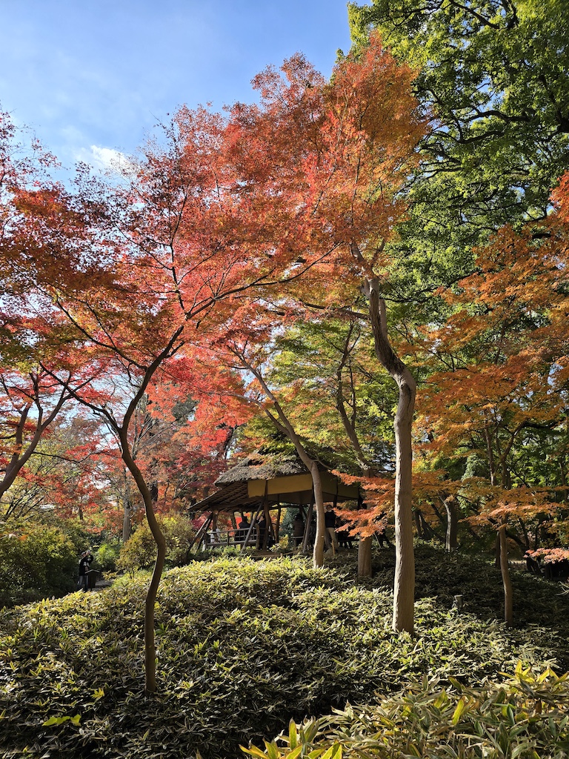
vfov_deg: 73.9
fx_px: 504
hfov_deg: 58.9
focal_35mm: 23
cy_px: 380
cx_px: 284
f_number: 1.7
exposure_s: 1/507
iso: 12
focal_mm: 6.3
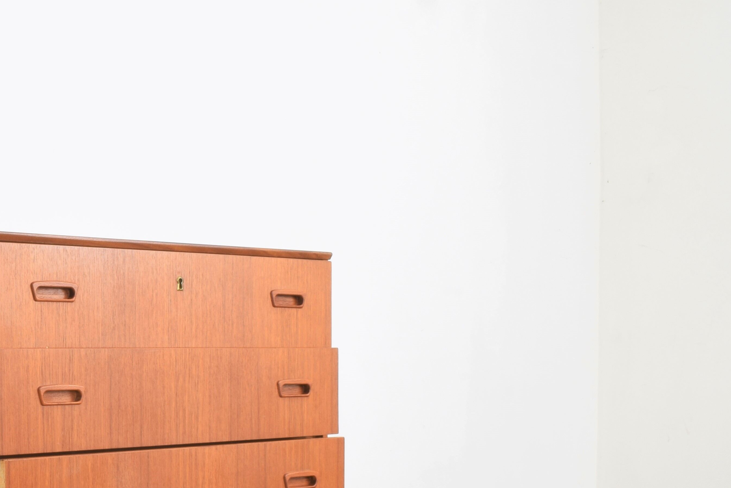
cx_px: -32
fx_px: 1218
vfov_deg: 22.2
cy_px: 415
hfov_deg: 30.6
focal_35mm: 60
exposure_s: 4
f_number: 22
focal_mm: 18
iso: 100
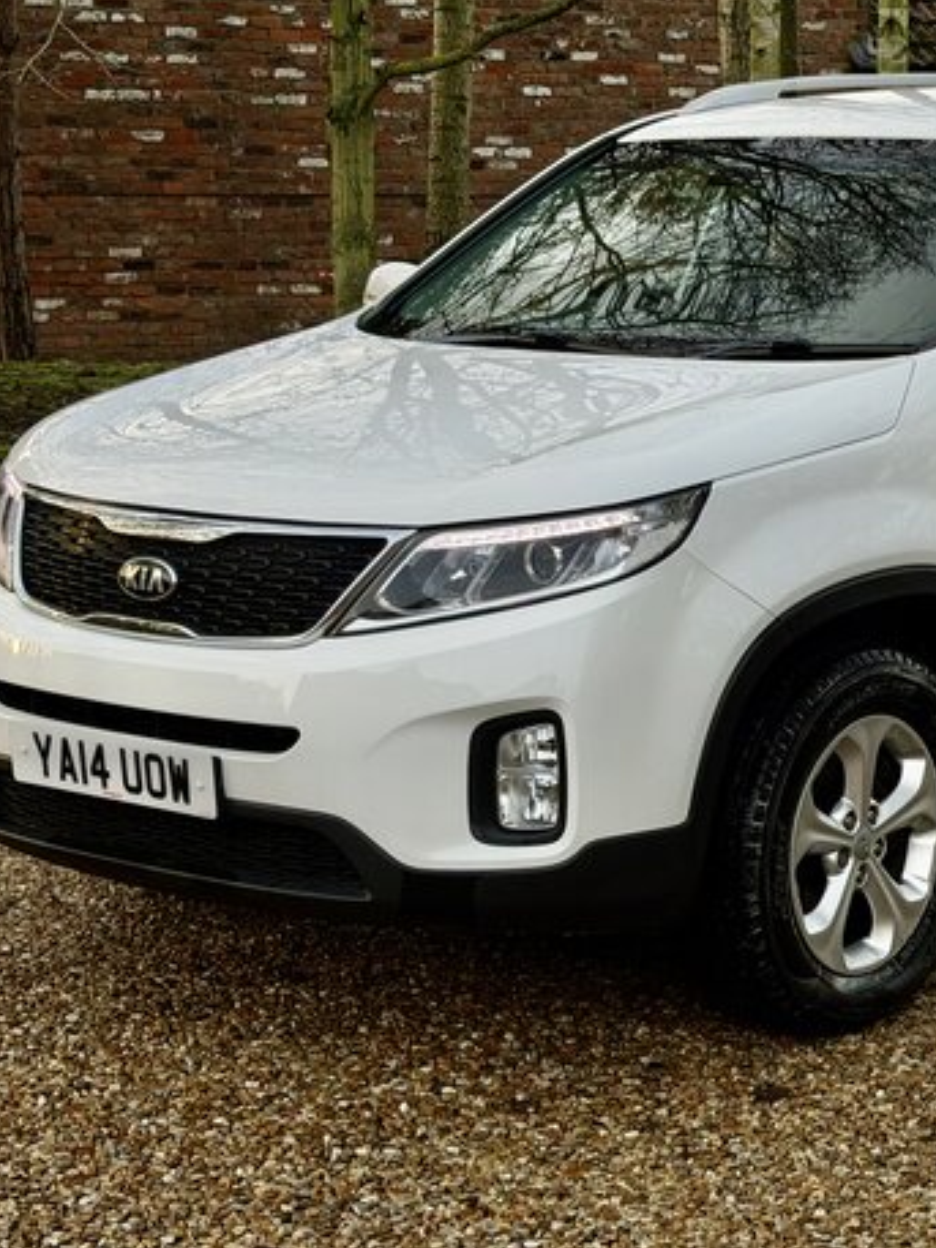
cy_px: 685
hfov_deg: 17.3
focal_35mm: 84
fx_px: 3027
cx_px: 838
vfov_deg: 23.3
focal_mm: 6.76
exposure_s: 1/652
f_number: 1.78
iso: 64
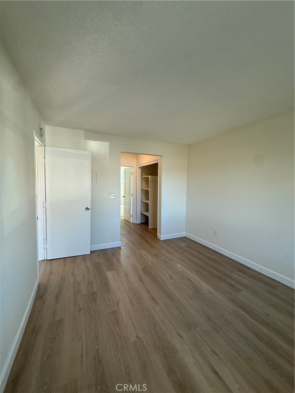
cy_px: 196
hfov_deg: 85.7
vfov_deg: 102.1
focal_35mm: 14
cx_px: 148
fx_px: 159
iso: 160
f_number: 2.2
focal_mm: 2.22
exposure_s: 1/99
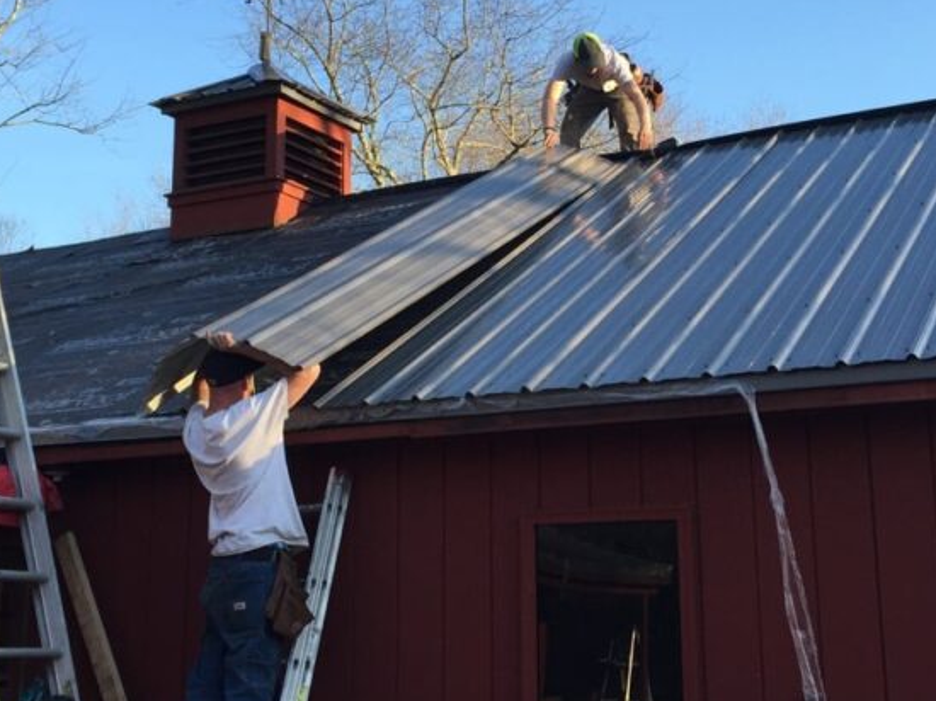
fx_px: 1459
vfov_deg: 27.0
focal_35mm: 54
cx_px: 533
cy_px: 284
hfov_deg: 35.5
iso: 32
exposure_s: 1/388
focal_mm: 4.15
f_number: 2.2
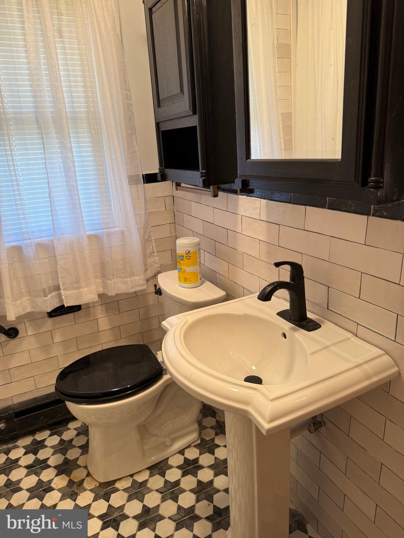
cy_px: 269
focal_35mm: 24
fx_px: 373
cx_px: 202
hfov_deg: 56.8
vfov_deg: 71.6
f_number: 1.78
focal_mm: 6.76
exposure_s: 1/60
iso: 125
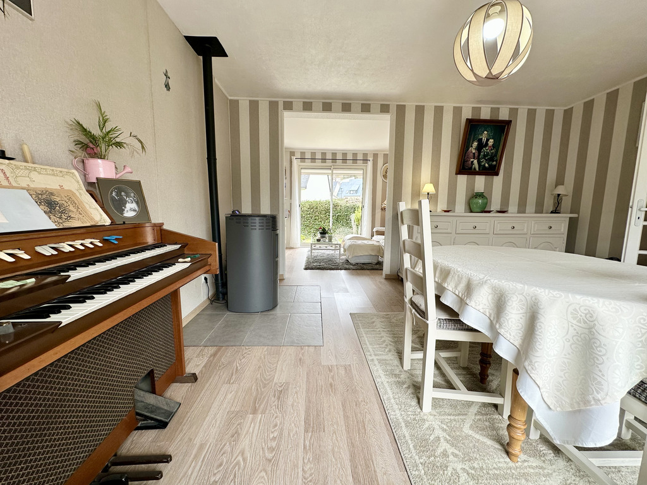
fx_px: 262
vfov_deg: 85.7
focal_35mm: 14
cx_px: 324
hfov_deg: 102.1
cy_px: 242
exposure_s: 1/99
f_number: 2.2
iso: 40
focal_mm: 2.22
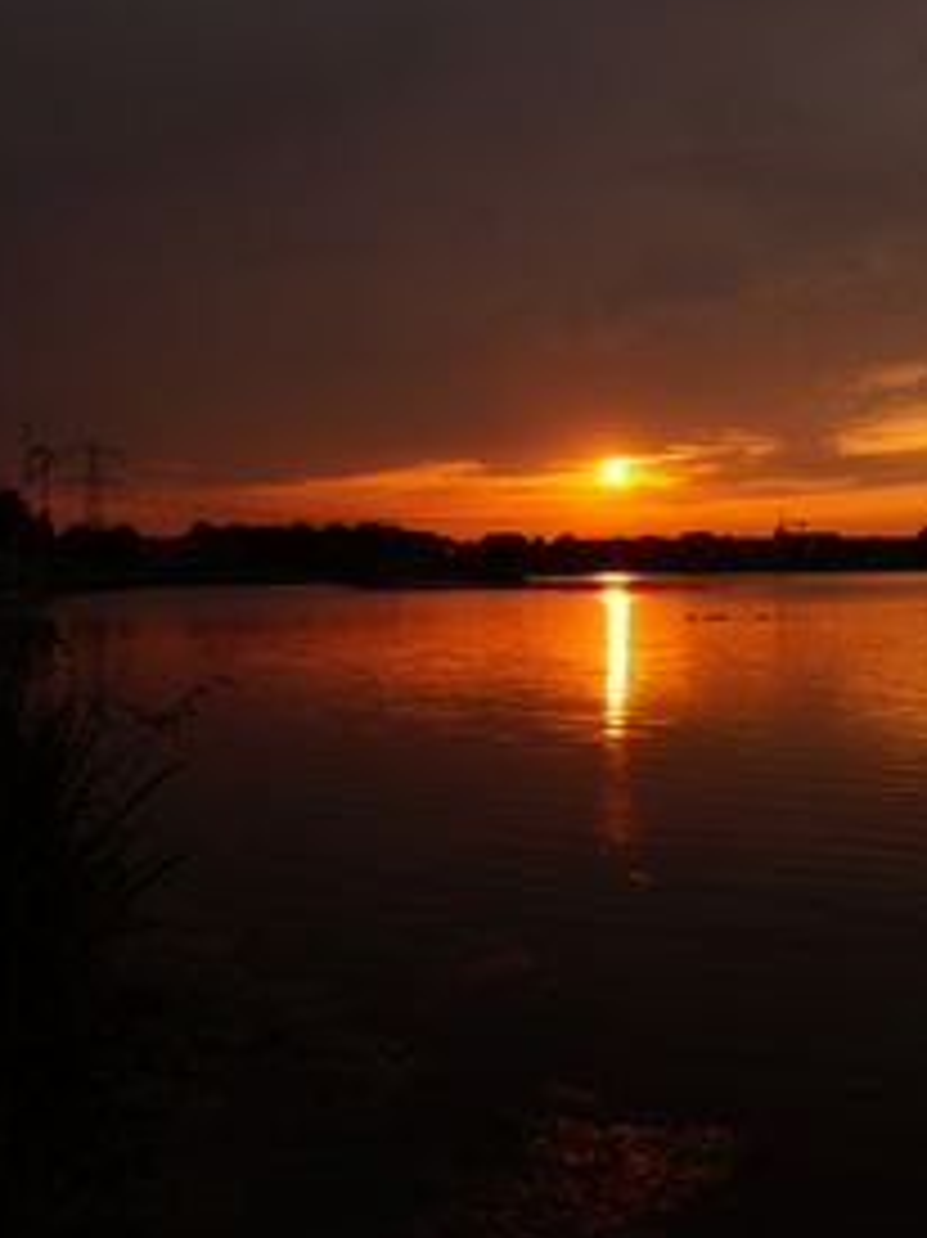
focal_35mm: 53
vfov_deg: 36.2
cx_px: 765
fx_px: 1894
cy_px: 572
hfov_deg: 26.9
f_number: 10
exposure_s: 1/50
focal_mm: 22
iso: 100
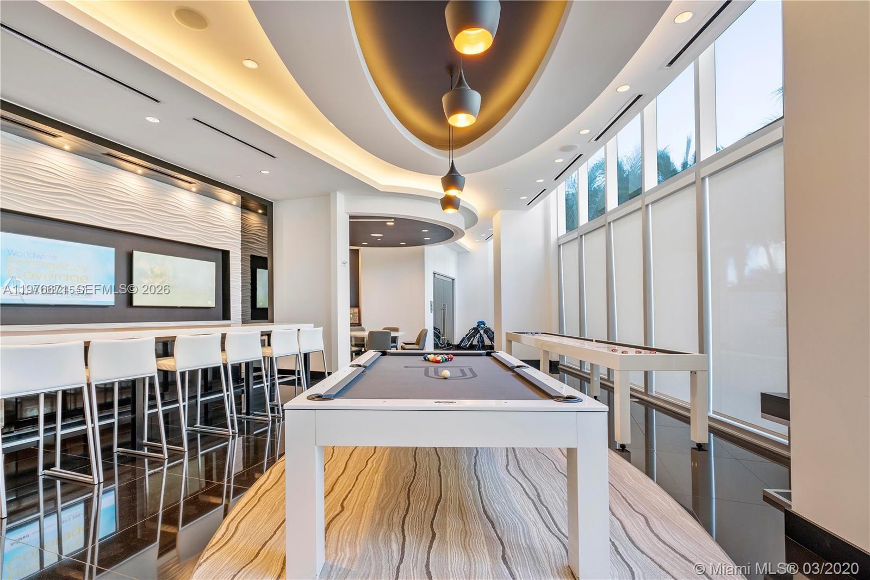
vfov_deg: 73.7
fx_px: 387
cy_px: 290
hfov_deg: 96.7
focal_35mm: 16
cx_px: 435
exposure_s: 1/15
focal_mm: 16
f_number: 8
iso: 320
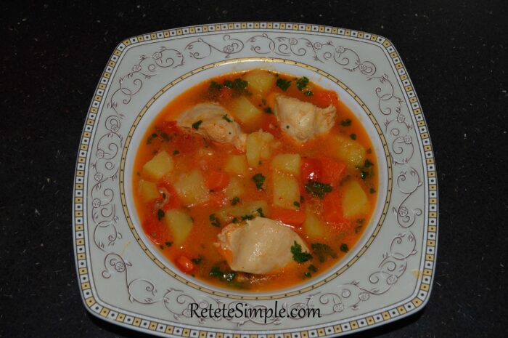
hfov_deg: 49.6
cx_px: 254
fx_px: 550
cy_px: 169
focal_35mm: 39
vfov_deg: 34.1
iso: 100
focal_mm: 26
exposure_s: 1/60
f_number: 8
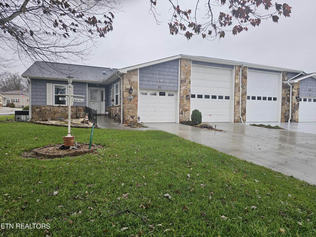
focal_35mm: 23
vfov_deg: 58.9
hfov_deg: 73.9
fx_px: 210
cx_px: 158
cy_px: 118
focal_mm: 6.3
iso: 10
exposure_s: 1/122
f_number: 1.7
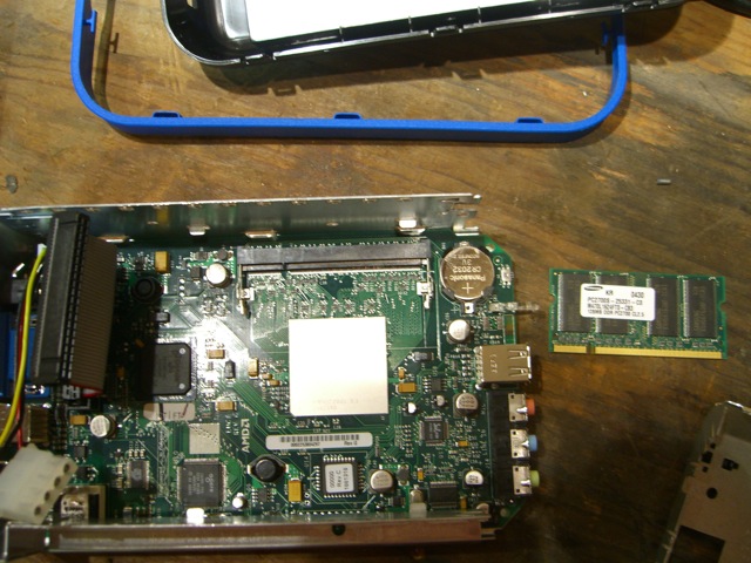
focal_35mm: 38
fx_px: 824
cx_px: 376
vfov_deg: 37.7
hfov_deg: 49.0
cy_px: 282
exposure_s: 1/13
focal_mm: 7.9
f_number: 2.8
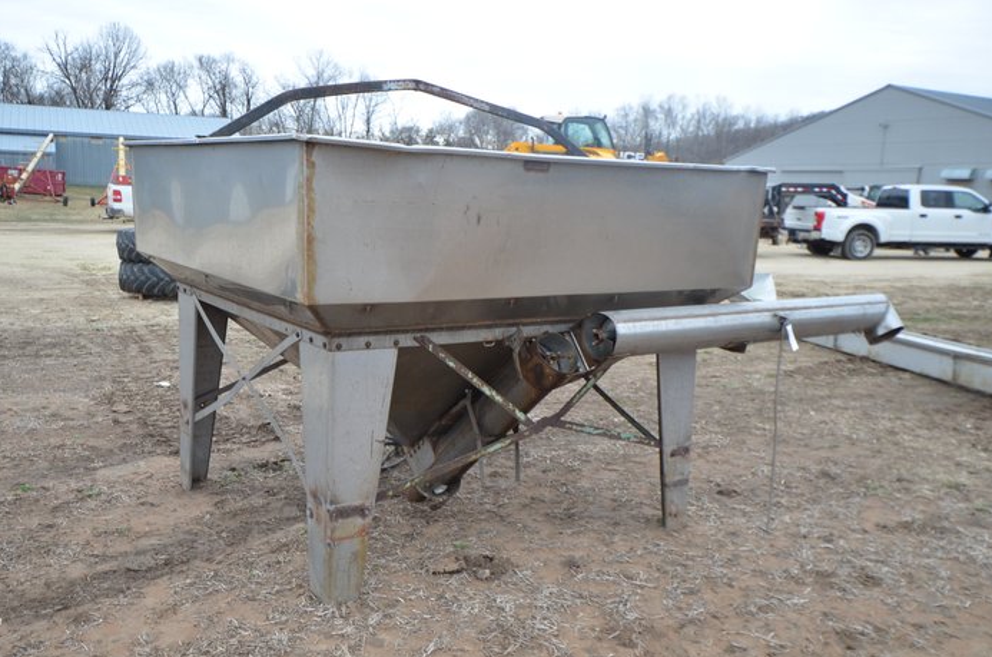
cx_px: 485
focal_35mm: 34
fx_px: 935
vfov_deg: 38.7
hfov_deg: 55.9
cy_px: 337
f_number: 5
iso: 200
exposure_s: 1/100
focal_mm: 22
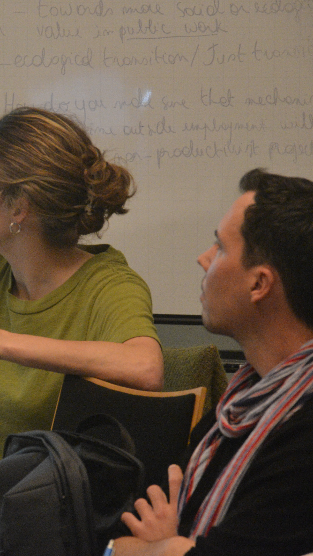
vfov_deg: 8.7
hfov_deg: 4.9
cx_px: -25
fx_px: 3657
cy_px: 278
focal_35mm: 248
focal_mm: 105
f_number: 5.6
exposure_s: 1/125
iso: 3200
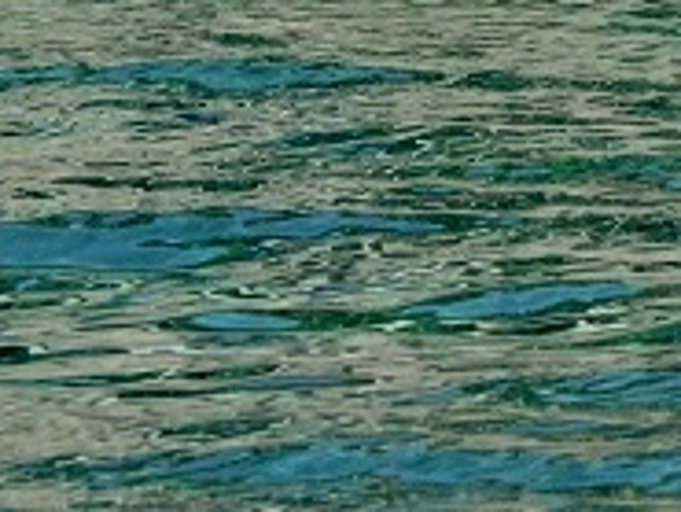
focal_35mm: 947
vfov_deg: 1.6
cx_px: 1577
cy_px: -665
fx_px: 18642
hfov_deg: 2.1
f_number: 6.3
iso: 1100
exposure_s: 1/8000
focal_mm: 122
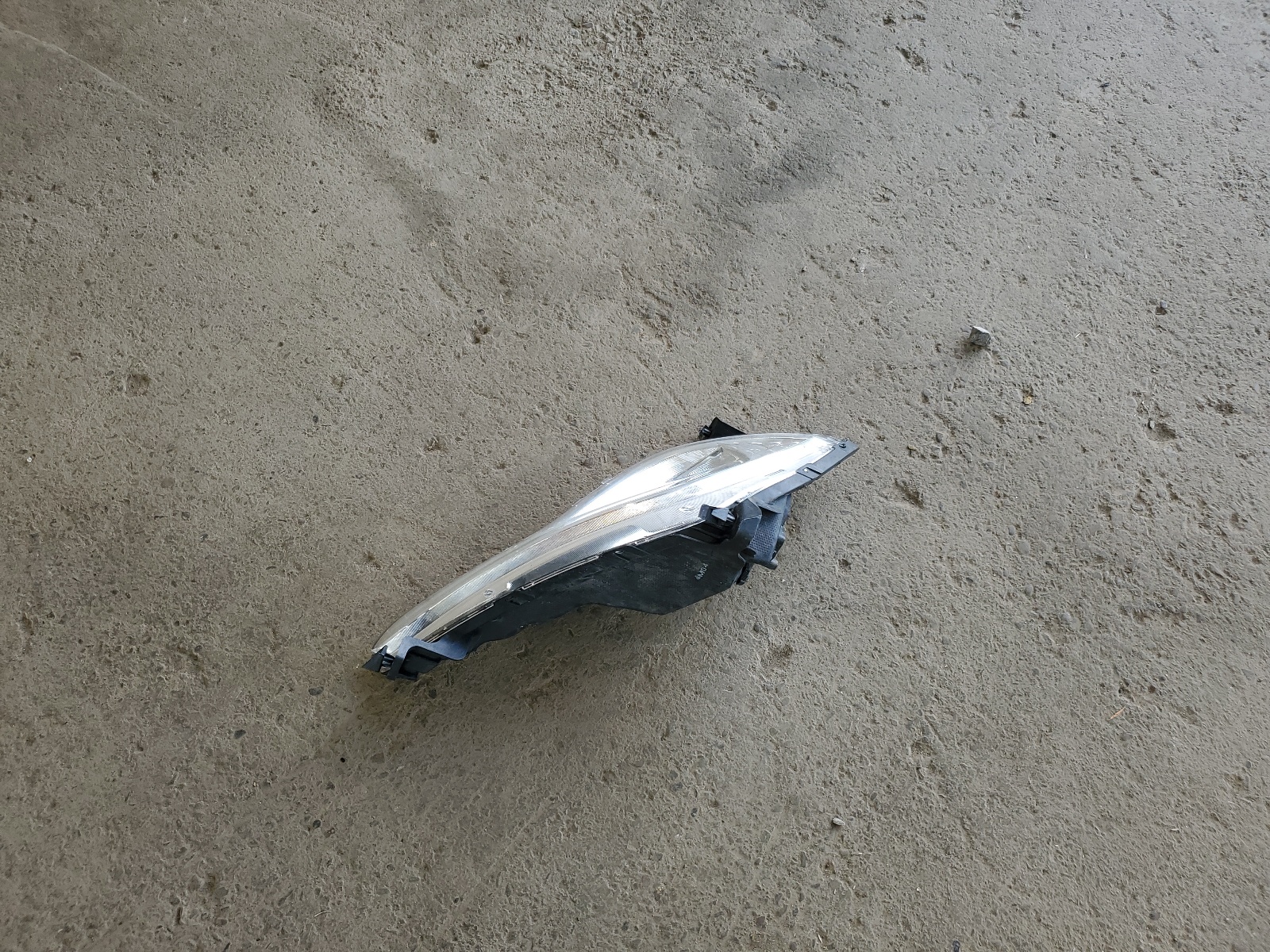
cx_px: 635
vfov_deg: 53.1
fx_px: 954
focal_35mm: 26
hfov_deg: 67.3
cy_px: 476
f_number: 1.5
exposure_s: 1/122
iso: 50
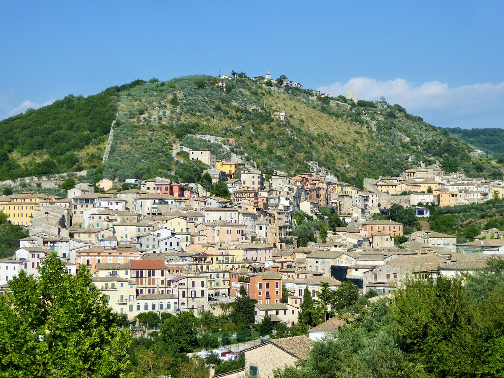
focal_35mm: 69
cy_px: 189
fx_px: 1005
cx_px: 252
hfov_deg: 28.2
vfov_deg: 21.3
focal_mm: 11.7
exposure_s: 1/800
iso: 100
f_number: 4.4
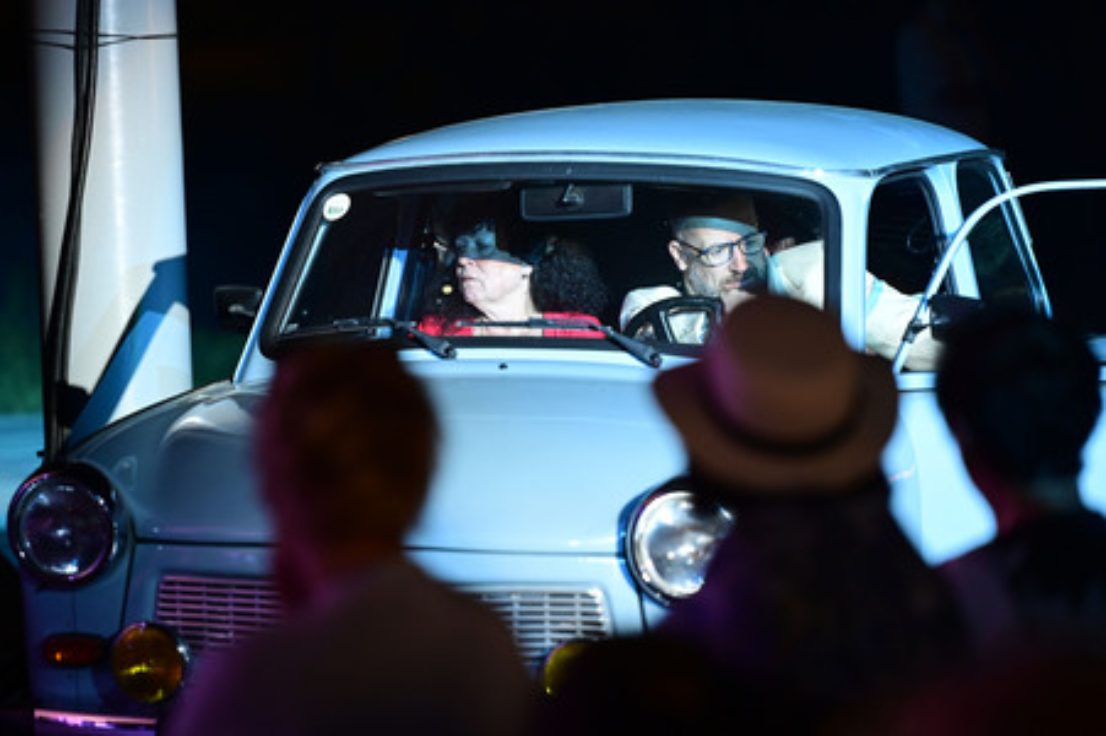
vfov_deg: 6.9
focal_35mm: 200
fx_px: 6140
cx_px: 553
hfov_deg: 10.3
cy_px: 368
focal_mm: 200
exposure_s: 1/320
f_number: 2.8
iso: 2500
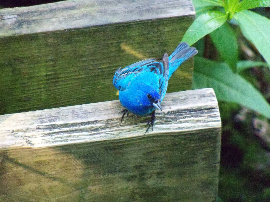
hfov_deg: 8.0
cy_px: 101
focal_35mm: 247
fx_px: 1927
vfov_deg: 6.0
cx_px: 135
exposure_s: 1/200
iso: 1600
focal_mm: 43.8
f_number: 4.4
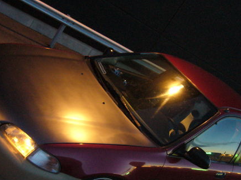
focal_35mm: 52
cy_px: 109
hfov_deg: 36.8
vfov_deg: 28.0
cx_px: 124
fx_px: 362
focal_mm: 5.8
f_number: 2.8
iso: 200
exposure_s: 1/4
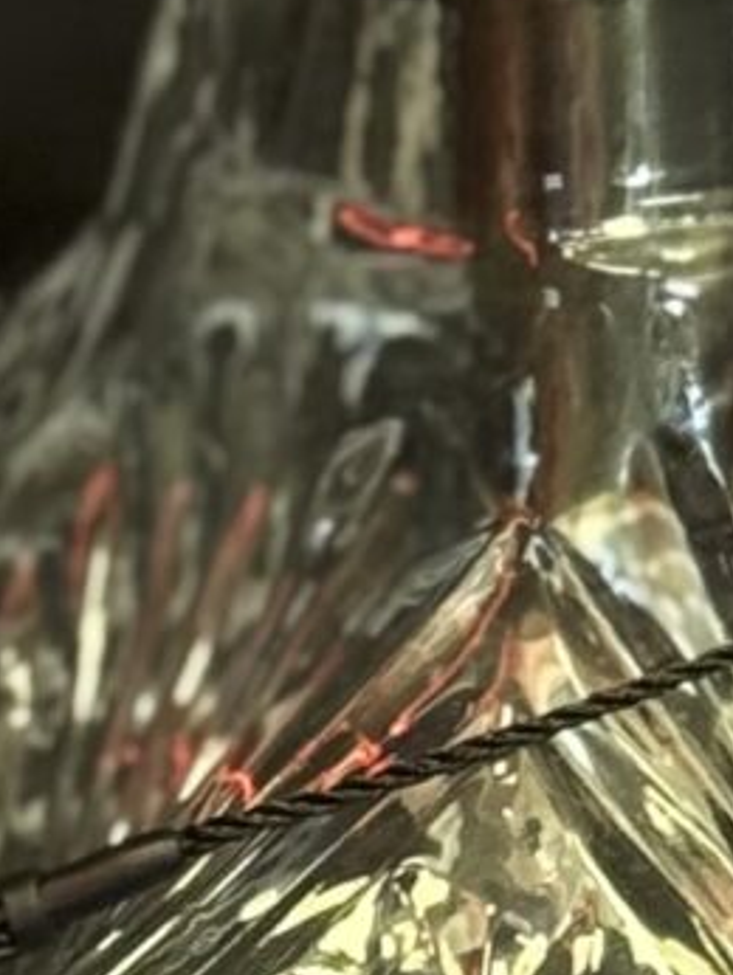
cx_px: 524
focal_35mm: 355
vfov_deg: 5.4
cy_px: -1082
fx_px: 10011
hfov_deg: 4.2
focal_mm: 6.76
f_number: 1.78
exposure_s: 1/42
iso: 250
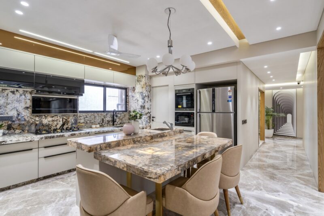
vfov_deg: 70.5
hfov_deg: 93.3
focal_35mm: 17
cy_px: 108
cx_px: 162
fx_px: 153
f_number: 8
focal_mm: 17
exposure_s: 1/5
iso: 100
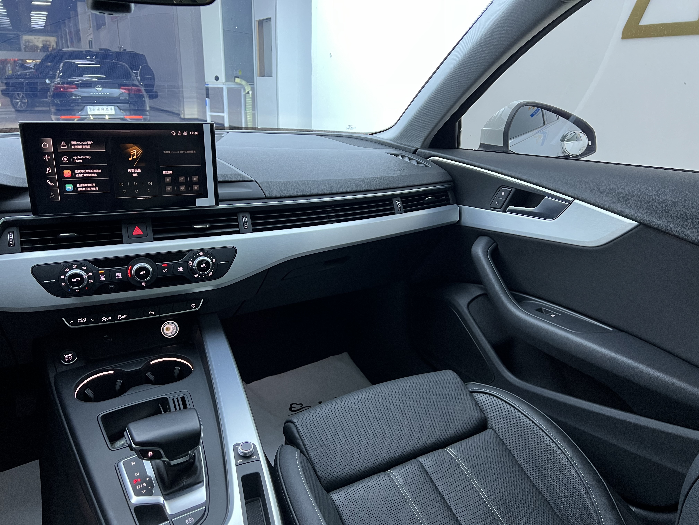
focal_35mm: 26
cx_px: 350
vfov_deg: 53.1
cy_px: 262
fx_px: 525
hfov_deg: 67.3
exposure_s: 1/50
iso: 250
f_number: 1.5
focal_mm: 5.7
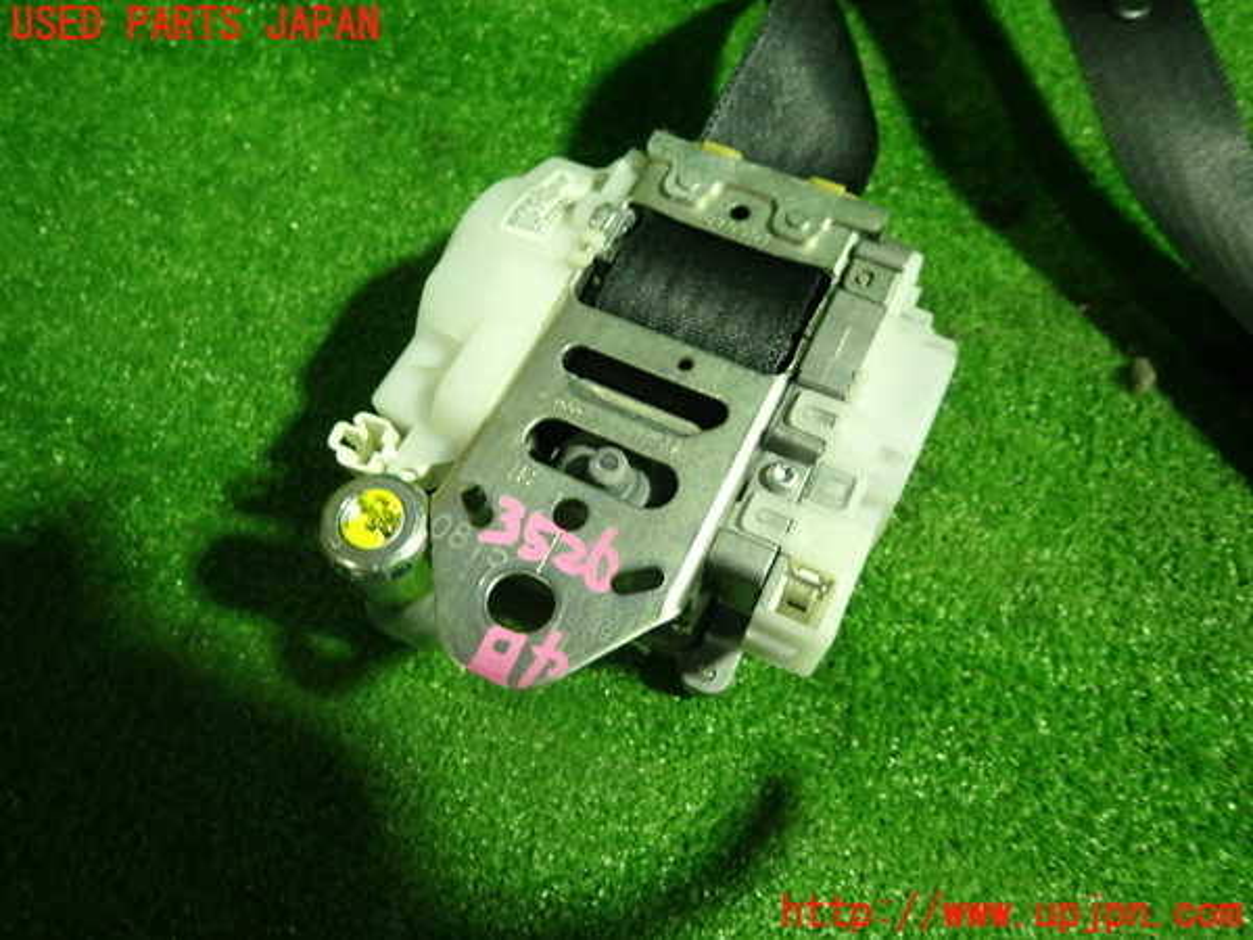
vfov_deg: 54.9
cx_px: 626
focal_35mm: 25
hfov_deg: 69.4
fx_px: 905
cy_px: 470
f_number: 2
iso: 250
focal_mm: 4.5
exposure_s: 1/30
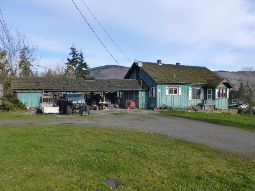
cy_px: 96
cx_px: 128
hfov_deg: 65.3
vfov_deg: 51.4
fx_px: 199
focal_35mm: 27
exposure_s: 1/640
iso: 160
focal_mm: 4.8
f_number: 4
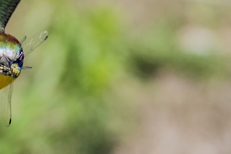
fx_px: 8683
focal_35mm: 1353
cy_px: 33
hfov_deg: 1.5
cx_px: -238
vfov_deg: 1.0
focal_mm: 210
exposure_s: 1/2000
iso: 800
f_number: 7.1
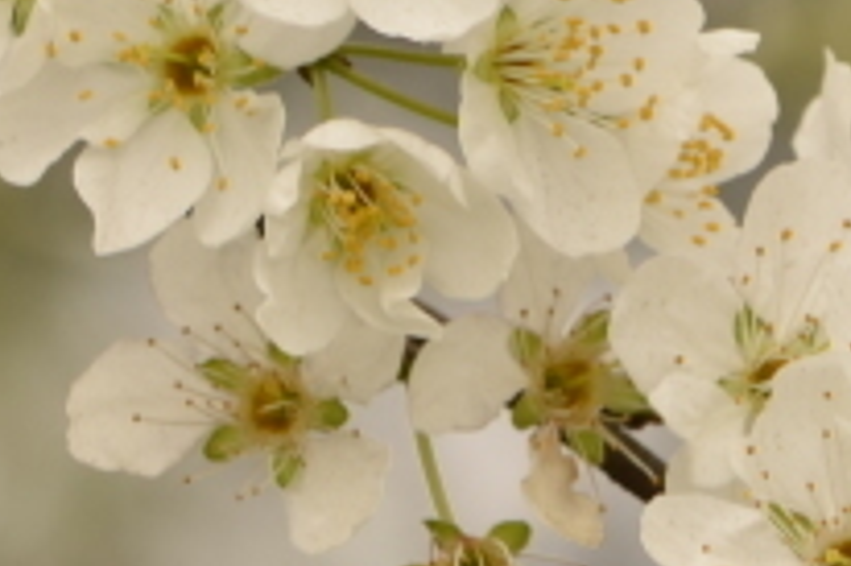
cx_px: 1074
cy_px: 413
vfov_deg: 2.2
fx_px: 14963
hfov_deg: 3.3
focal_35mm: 633
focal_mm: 85
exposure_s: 1/125
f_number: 8
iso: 100
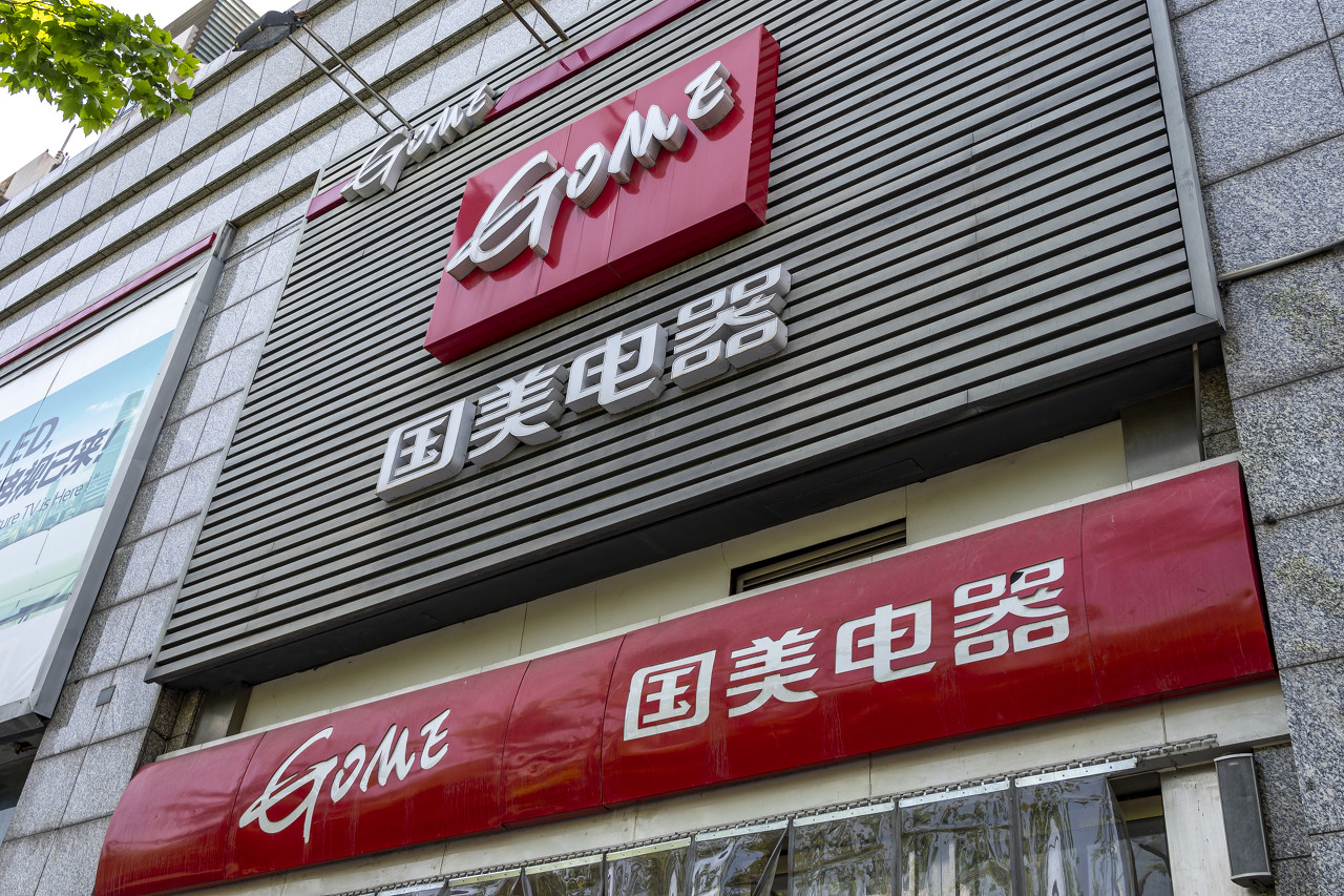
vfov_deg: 36.9
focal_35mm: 36
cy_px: 448
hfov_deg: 53.1
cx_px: 672
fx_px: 1344
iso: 100
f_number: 6.3
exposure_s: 1/125
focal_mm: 24
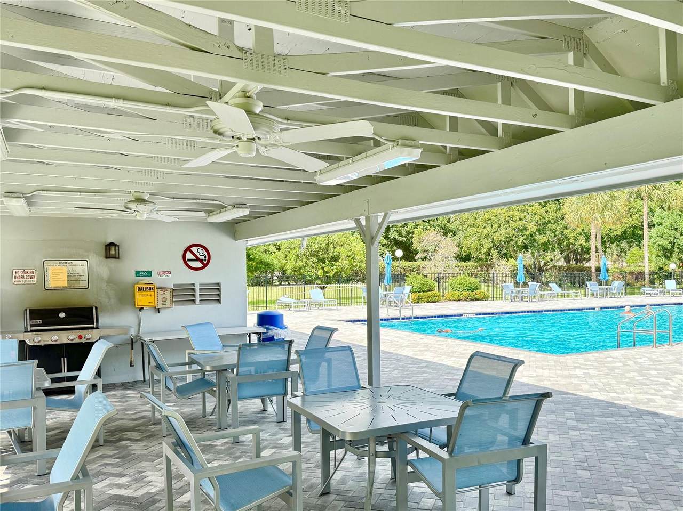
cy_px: 256
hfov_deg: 71.6
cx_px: 342
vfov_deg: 56.8
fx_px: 473
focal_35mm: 24
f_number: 1.78
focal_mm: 6.76
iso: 100
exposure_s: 1/445
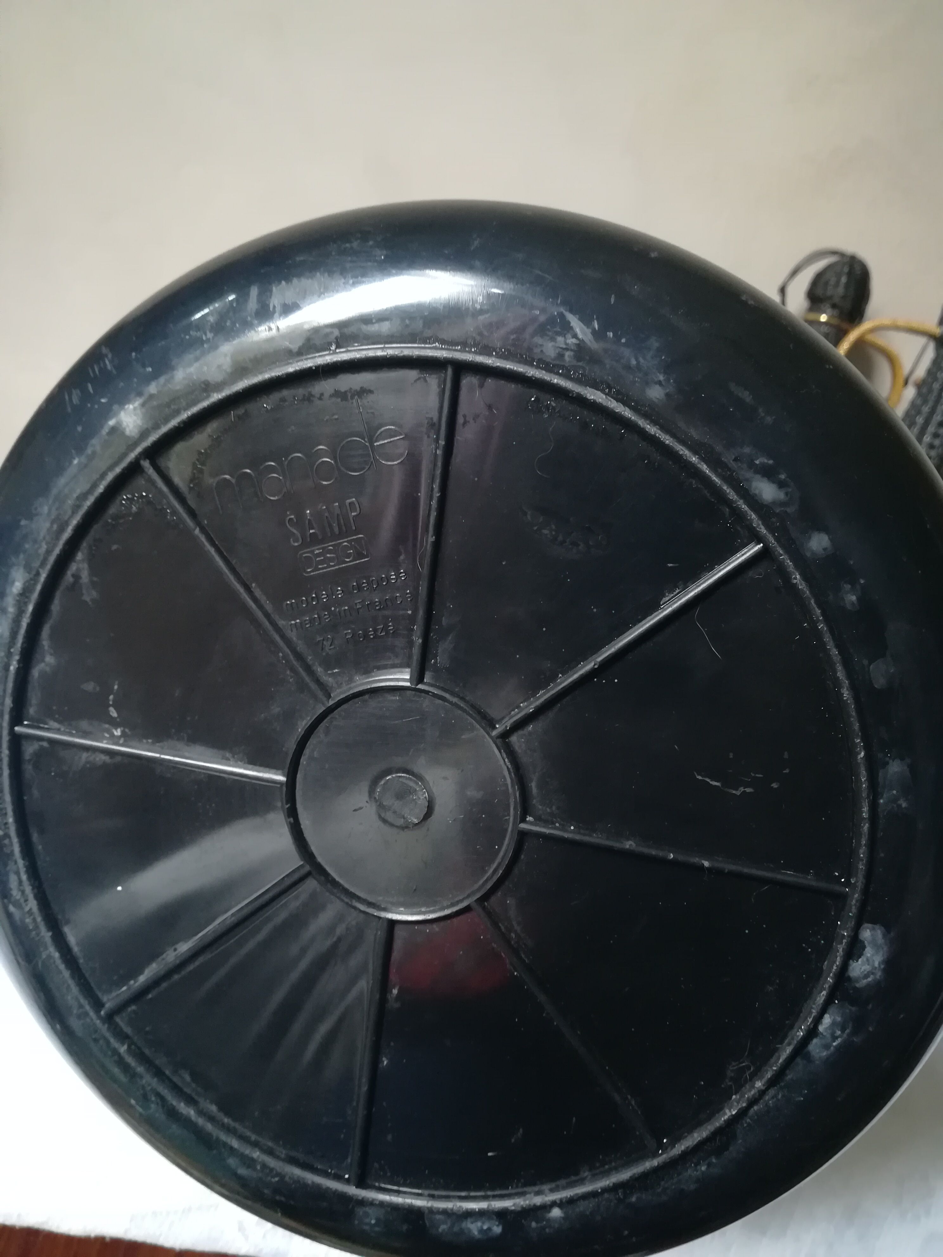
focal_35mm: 26
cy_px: 628
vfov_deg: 67.3
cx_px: 472
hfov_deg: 53.1
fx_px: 944
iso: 400
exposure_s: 1/33.3
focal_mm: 3.83
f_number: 2.2
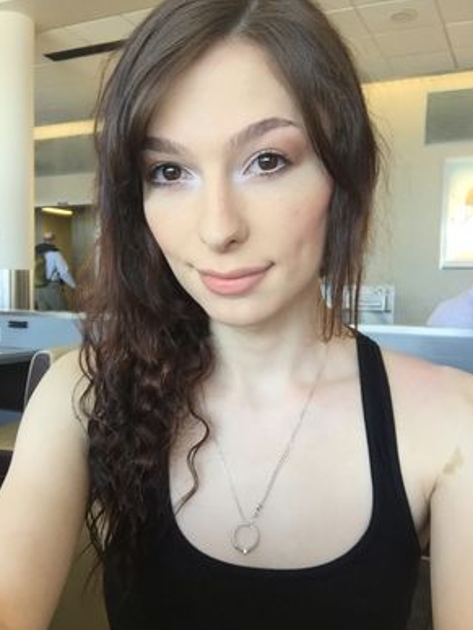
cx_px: 234
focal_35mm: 32
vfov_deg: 56.8
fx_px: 583
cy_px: 321
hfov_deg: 44.2
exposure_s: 1/30
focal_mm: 2.65
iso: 64
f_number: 2.2
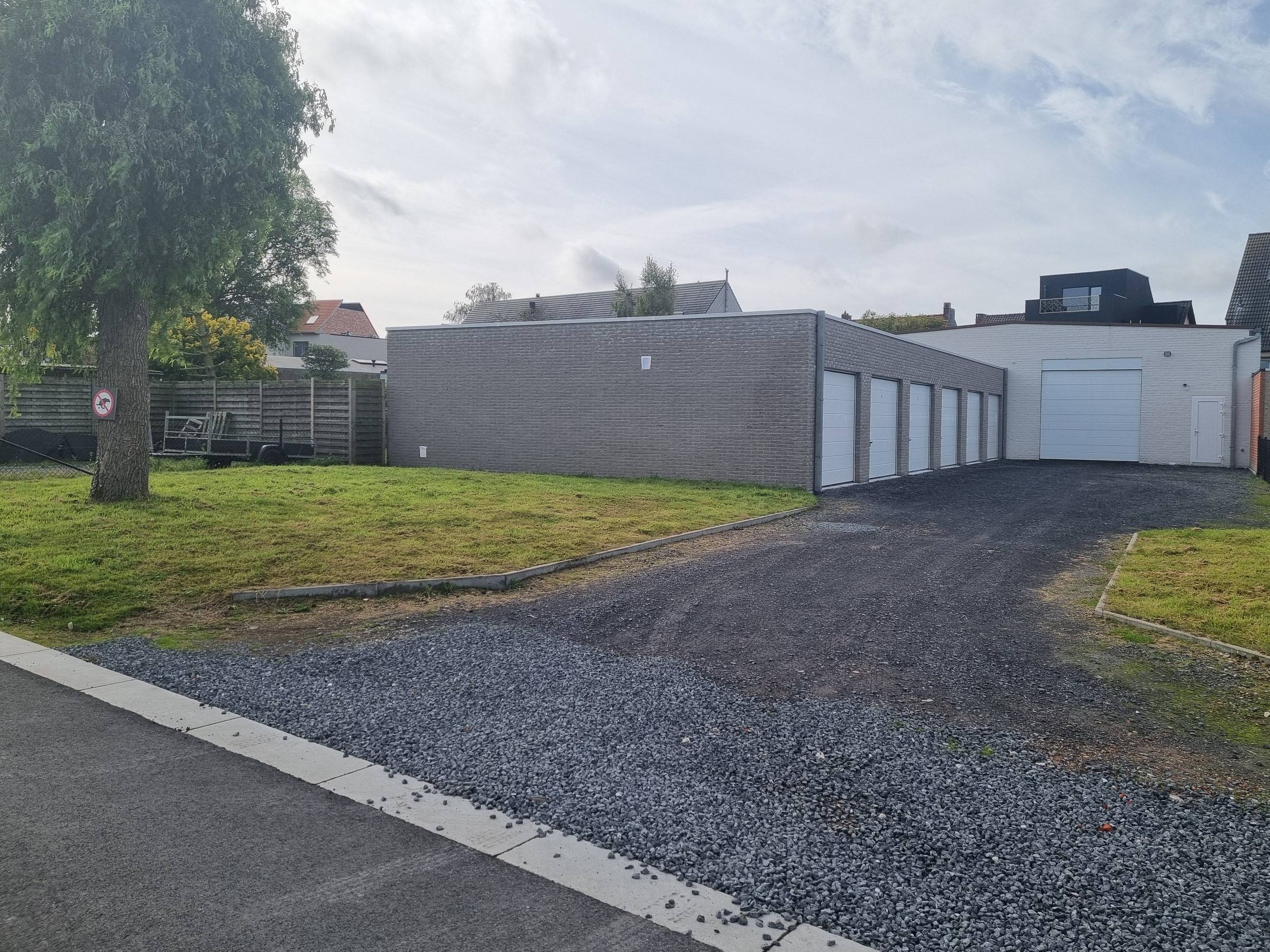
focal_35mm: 27
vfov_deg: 51.4
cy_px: 462
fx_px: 991
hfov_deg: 65.3
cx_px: 649
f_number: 1.8
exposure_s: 1/3456
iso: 50
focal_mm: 5.4
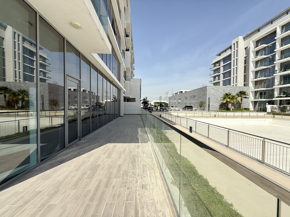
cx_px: 145
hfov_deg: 102.1
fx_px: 117
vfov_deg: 85.7
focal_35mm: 14
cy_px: 108
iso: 50
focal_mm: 2.22
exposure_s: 1/2165
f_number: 2.2
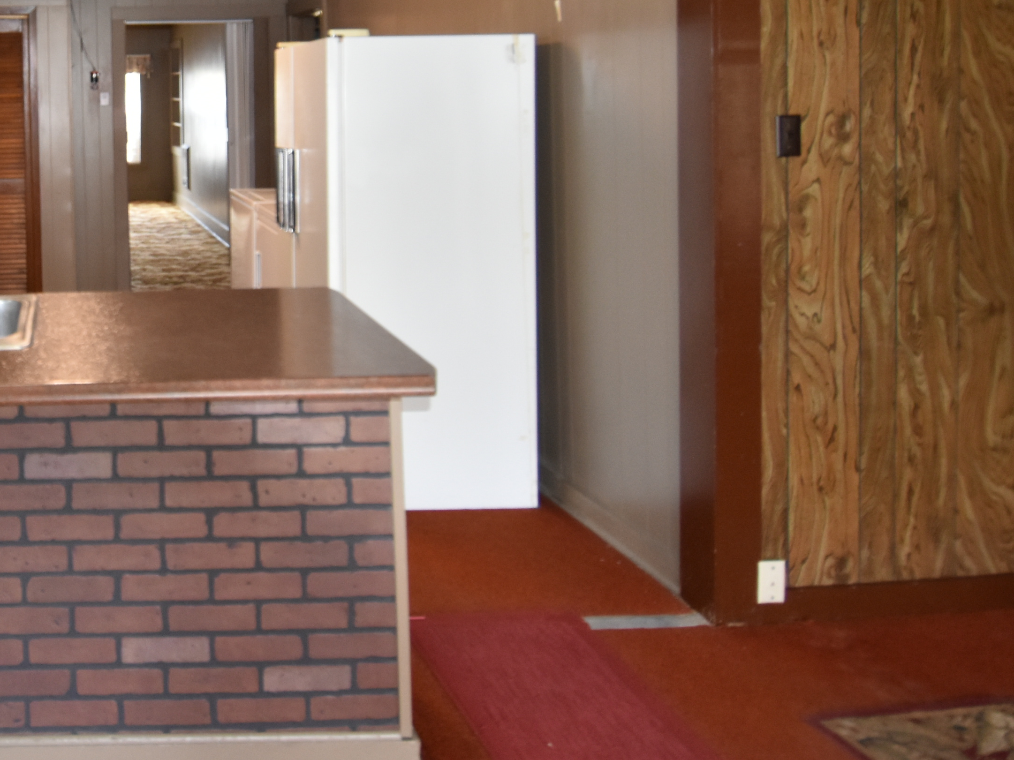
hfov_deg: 45.5
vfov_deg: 38.1
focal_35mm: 36
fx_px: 1054
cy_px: 144
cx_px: 62
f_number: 4
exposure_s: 1/60
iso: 1000
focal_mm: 12
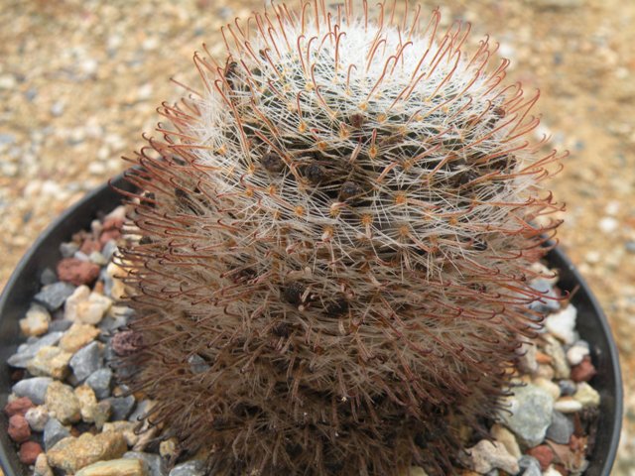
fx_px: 770
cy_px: 238
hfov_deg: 44.8
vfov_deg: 34.3
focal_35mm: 42
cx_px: 318
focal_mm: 7.4
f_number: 4.5
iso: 64
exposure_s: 1/129
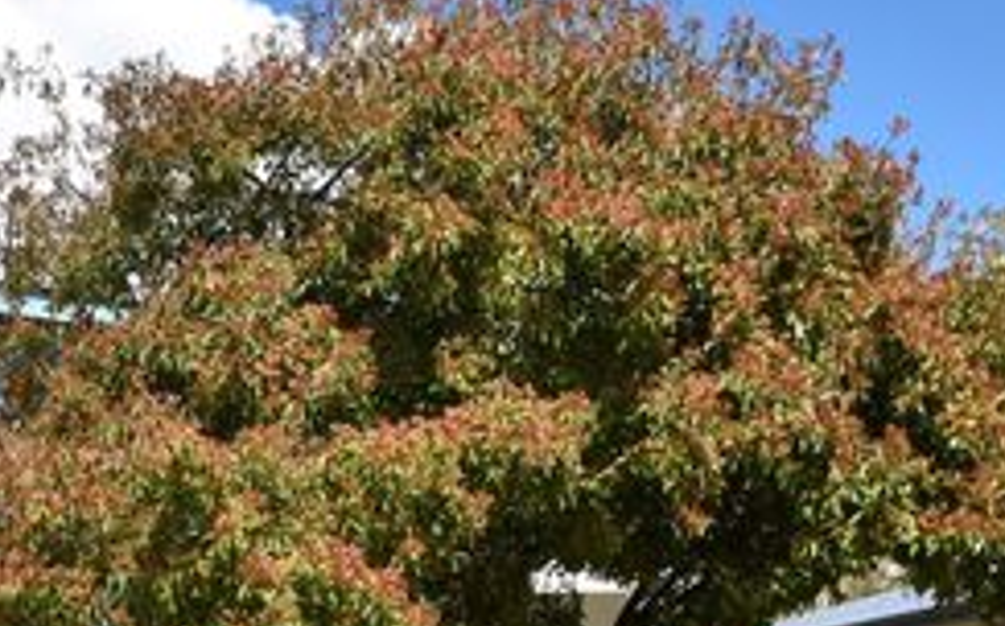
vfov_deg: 16.0
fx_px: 2107
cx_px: -70
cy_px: 820
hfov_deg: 25.1
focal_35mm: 77
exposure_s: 1/500
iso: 200
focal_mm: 16
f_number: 11
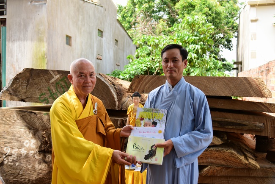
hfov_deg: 50.7
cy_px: 92
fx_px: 290
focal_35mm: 38
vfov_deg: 35.1
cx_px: 138
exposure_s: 1/500
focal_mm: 38
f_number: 4
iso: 320
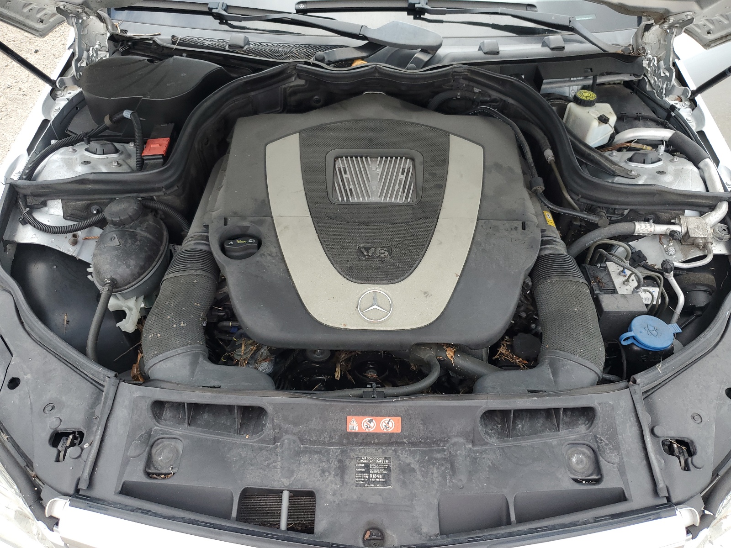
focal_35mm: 26
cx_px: 366
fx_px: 549
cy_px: 274
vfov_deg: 53.1
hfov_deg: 67.3
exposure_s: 1/500
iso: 50
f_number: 1.5
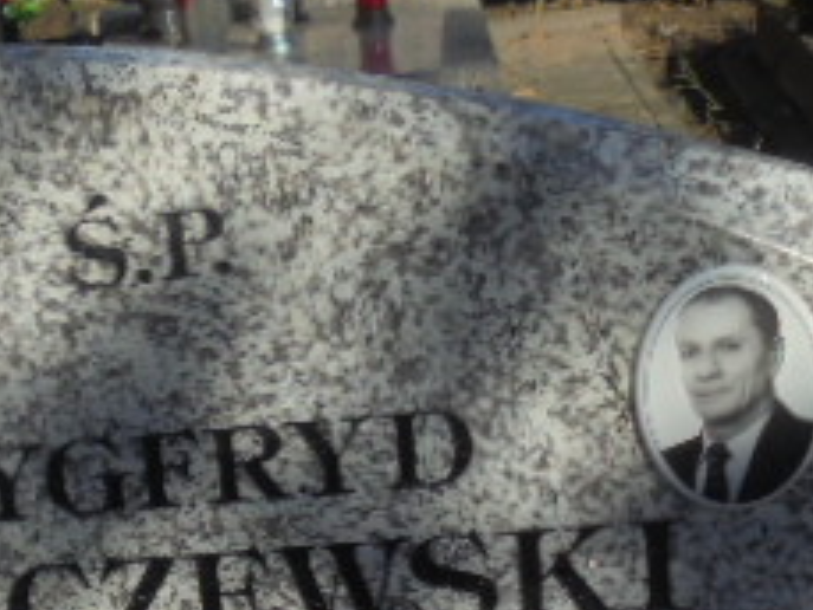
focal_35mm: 106
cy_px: 663
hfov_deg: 17.6
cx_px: -192
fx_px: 2491
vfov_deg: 13.7
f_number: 4.2
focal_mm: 6.9
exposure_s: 1/800
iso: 100
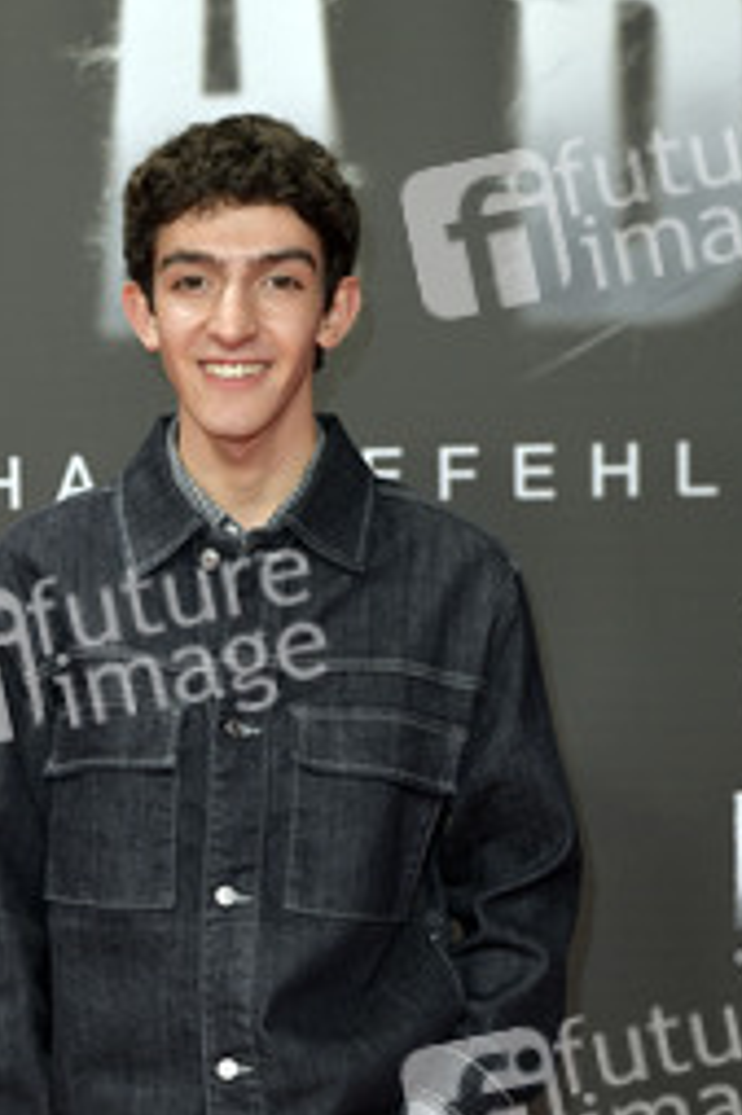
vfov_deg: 19.5
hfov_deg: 13.1
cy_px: 874
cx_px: 228
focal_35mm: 104
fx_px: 3219
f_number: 5.6
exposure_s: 1/250
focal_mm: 66
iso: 1600
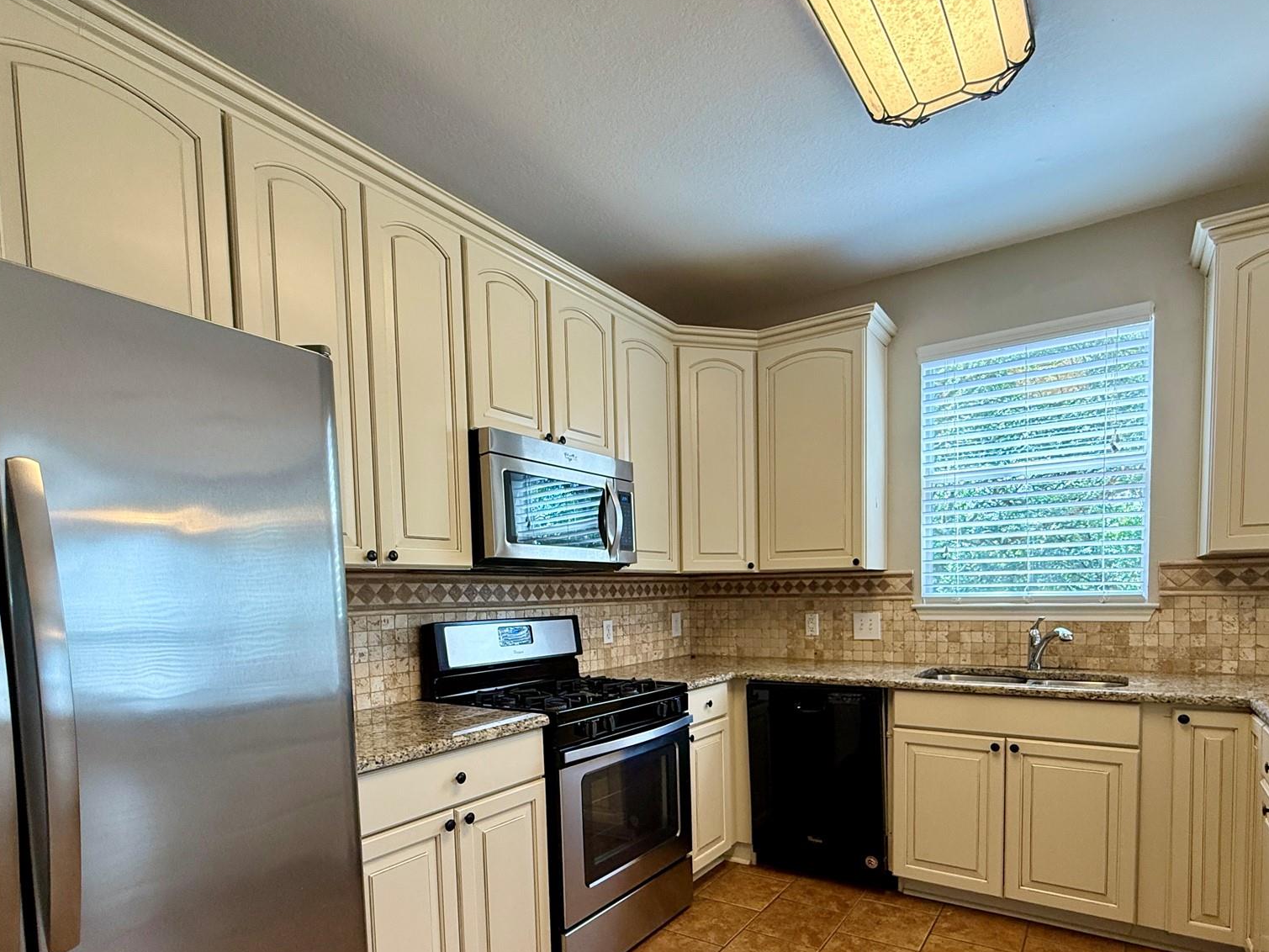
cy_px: 633
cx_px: 693
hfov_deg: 84.4
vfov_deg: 66.9
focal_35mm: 19
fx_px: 697
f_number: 2.2
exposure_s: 1/120
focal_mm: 2.22
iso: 160
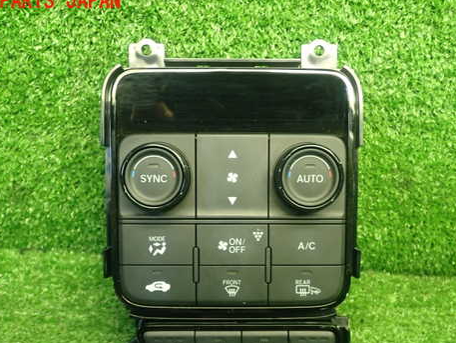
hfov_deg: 44.8
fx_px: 553
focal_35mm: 42
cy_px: 214
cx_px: 238
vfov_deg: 34.2
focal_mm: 5.79
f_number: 2.4
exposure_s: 1/30
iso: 400
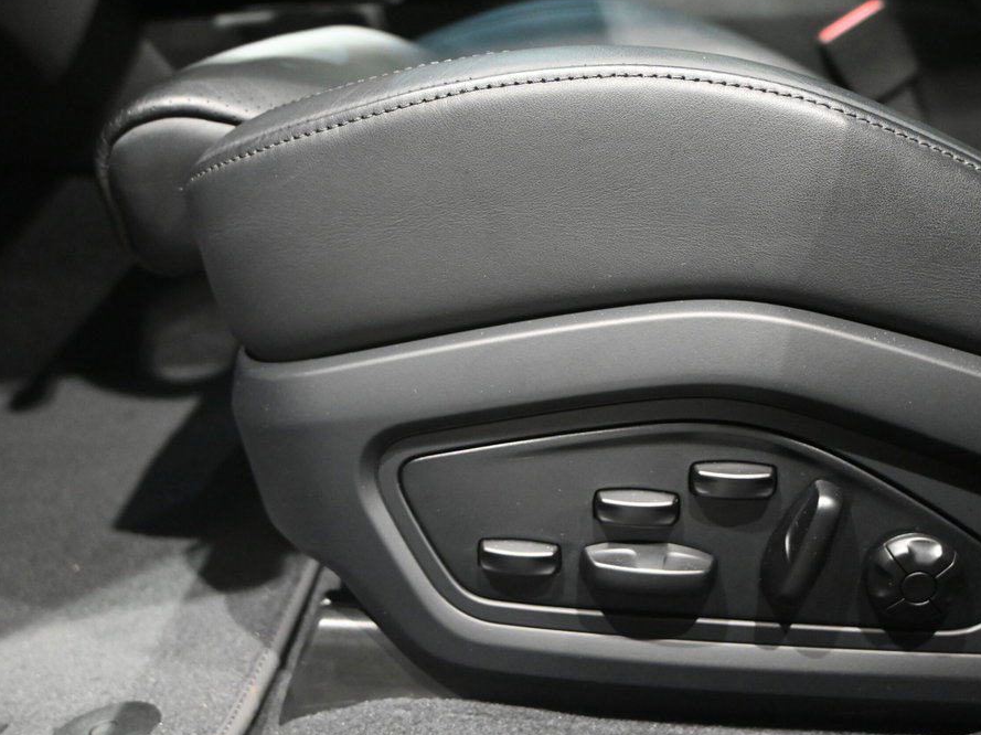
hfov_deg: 45.2
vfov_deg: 34.7
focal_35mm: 42
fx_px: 1177
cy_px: 364
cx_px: 543
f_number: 4.2
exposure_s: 1/60
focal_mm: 25
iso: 4000
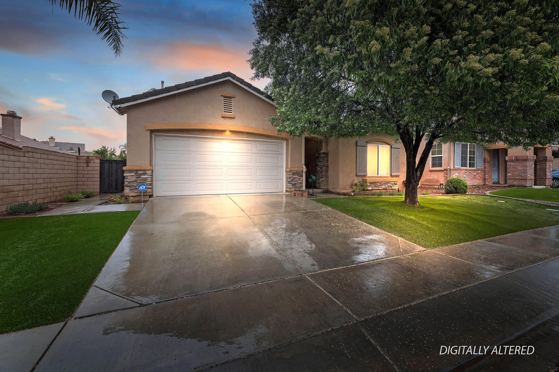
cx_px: 280
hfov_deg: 104.3
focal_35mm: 14
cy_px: 186
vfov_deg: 81.1
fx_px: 217
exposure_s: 1/200
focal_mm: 14
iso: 500
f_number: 9
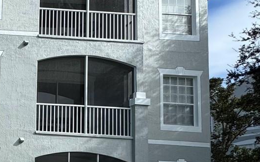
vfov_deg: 26.6
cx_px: -108
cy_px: 172
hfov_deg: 30.4
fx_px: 319
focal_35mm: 45
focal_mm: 2.22
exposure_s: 1/1927
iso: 50
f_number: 2.2
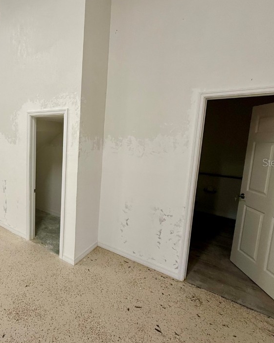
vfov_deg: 80.3
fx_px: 203
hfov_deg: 62.8
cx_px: 58
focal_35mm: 20
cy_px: 162
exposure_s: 1/120
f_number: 2.2
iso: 320
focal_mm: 2.22
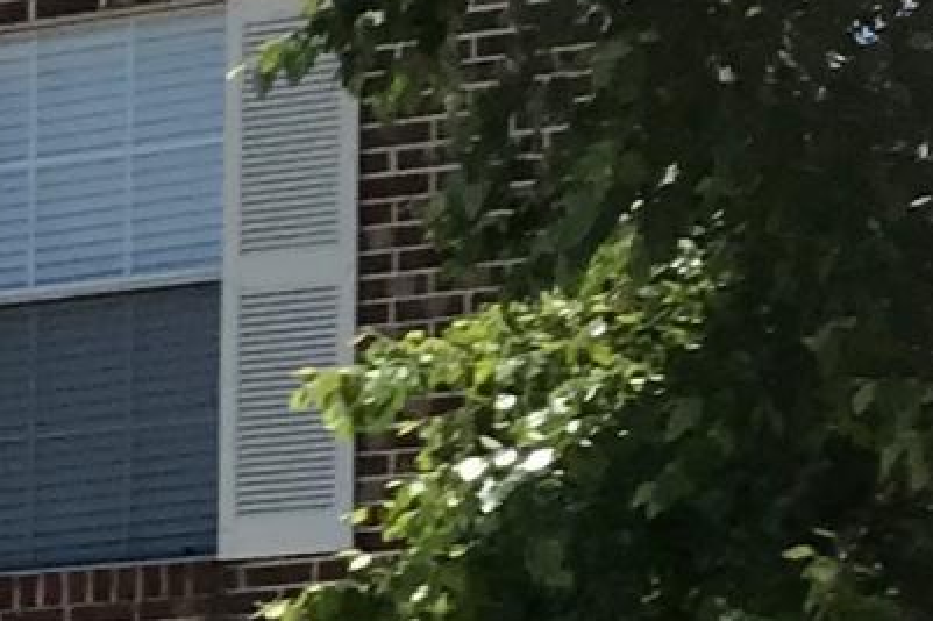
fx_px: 5647
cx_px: -1331
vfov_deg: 6.0
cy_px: 1479
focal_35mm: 218
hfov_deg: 8.6
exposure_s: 1/2907
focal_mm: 3.99
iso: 20
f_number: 1.8
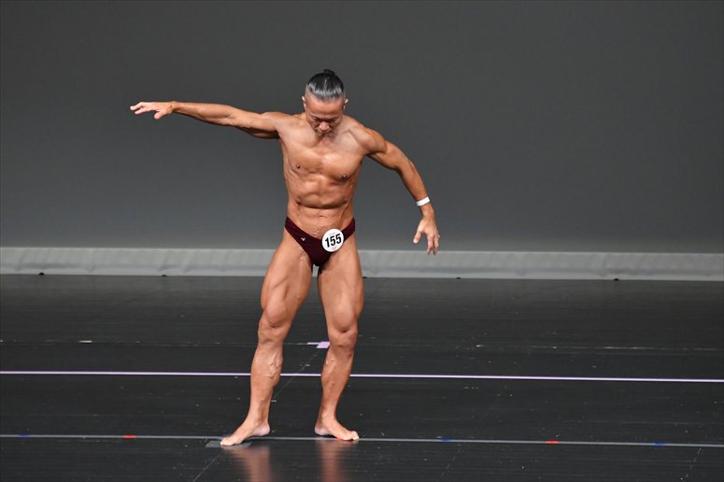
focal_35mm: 345
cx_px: 362
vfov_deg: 4.0
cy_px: 241
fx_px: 6935
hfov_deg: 6.0
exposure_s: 1/400
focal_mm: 230
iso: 4000
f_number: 5.6
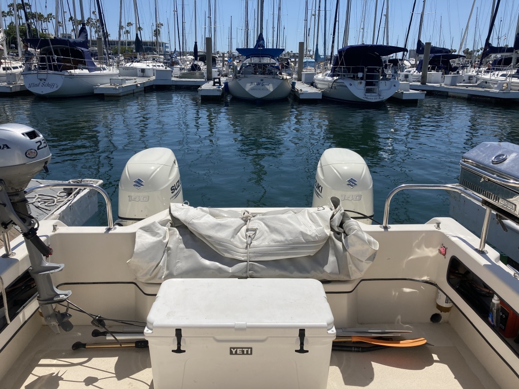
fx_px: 420
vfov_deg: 49.7
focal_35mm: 28
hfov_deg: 63.4
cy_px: 194
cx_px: 260
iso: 25
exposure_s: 1/4367
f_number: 1.8
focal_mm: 3.99
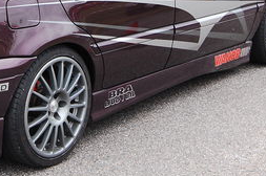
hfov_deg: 17.7
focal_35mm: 114
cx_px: 37
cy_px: -7
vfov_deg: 11.8
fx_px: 841
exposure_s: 1/50
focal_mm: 30
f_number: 9
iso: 200
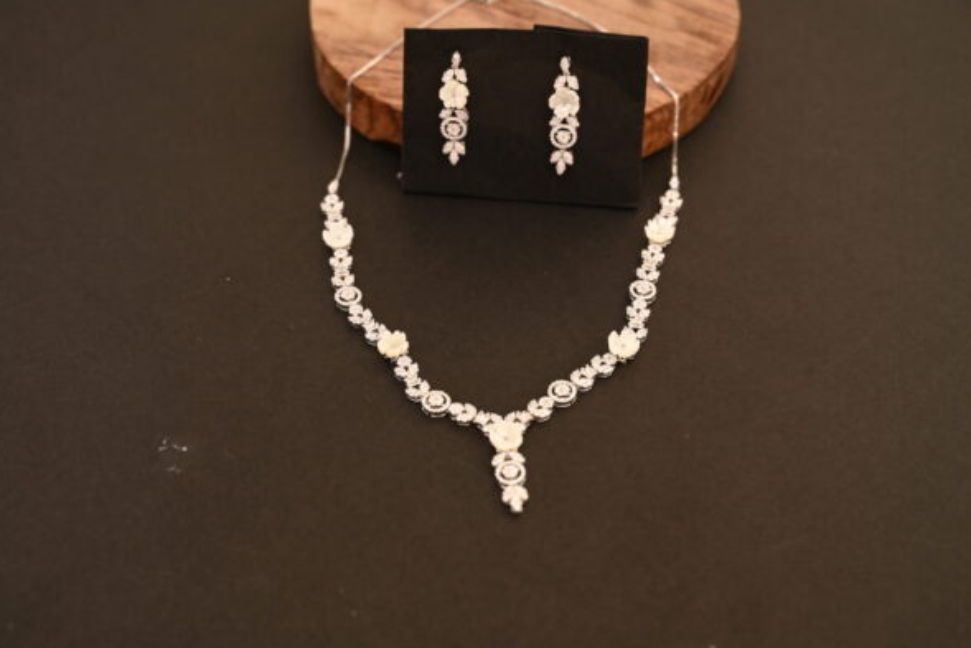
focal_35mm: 58
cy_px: 326
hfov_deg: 34.5
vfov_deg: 23.4
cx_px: 485
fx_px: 1565
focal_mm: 57
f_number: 5.6
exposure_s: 1/125
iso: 800
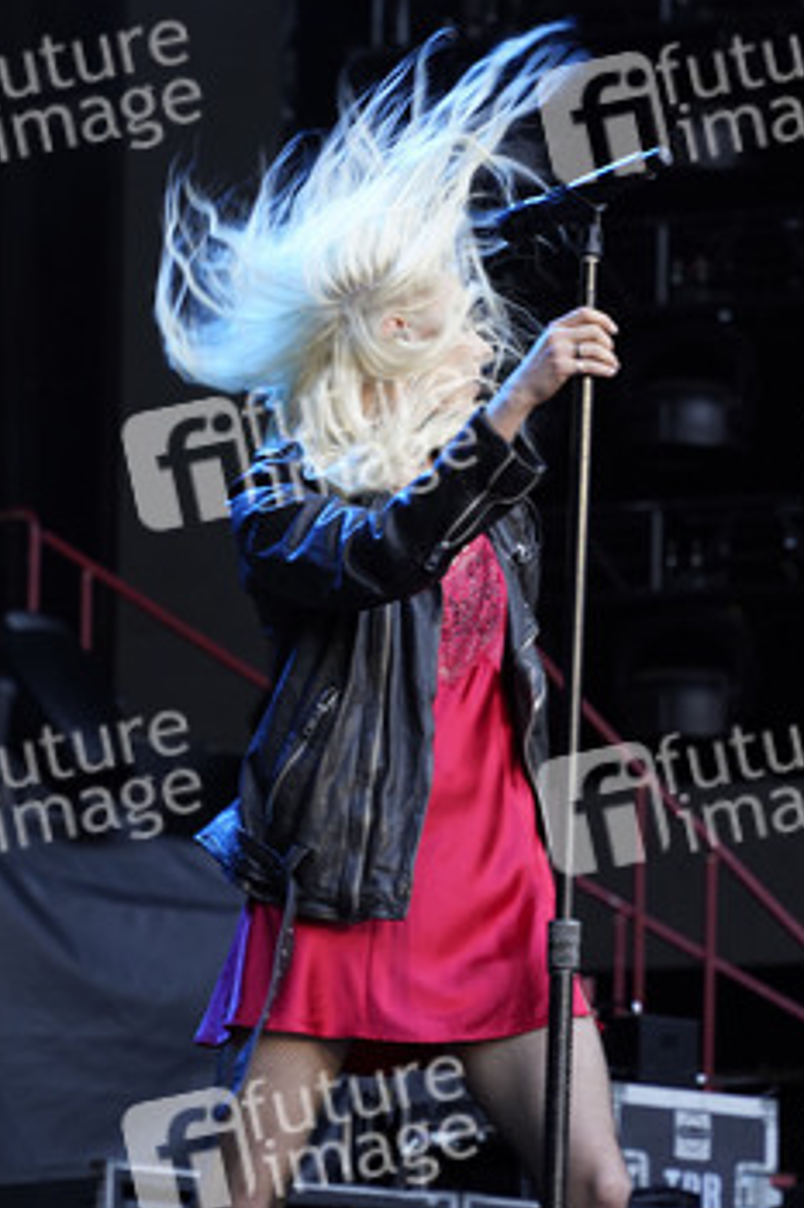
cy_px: 621
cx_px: 400
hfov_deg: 7.1
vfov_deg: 10.7
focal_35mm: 192
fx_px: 6438
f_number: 8
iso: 1600
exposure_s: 1/200
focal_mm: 168
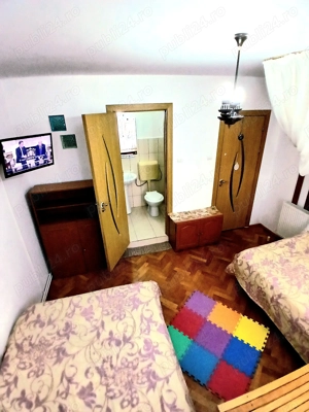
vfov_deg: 91.0
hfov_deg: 74.7
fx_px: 202
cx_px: 154
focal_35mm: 17
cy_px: 206
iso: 125
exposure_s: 1/33.3
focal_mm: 1.4
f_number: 2.2
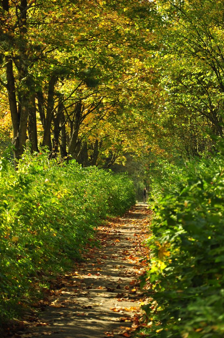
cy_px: 169
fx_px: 1474
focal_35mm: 158
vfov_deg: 13.1
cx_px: 112
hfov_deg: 8.7
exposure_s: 1/500
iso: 400
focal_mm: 105
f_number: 5.6
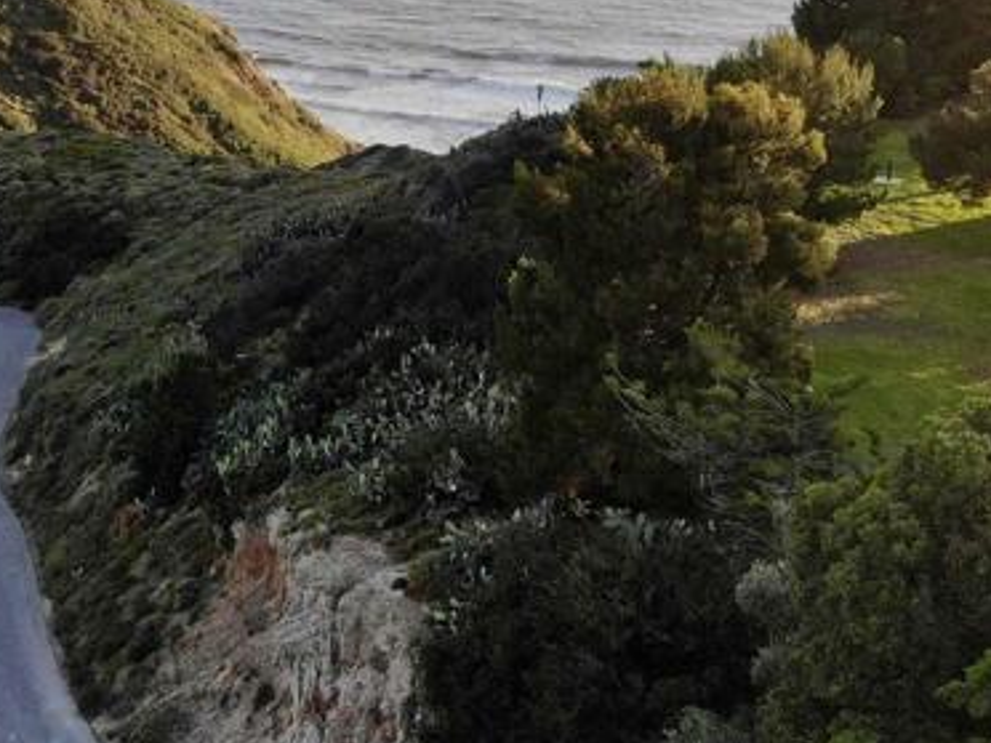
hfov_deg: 28.7
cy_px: 281
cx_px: 194
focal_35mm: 66
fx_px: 1889
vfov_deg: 22.2
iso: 100
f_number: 2.8
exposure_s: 1/345
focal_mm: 4.5
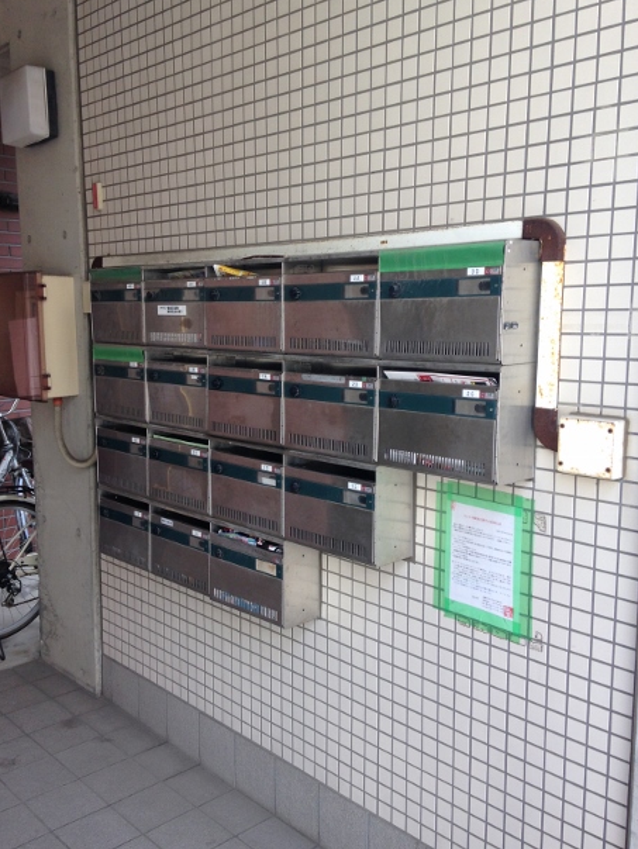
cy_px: 421
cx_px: 301
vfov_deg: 52.6
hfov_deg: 40.7
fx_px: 859
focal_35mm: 35
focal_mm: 4.12
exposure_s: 1/120
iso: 50
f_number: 2.4
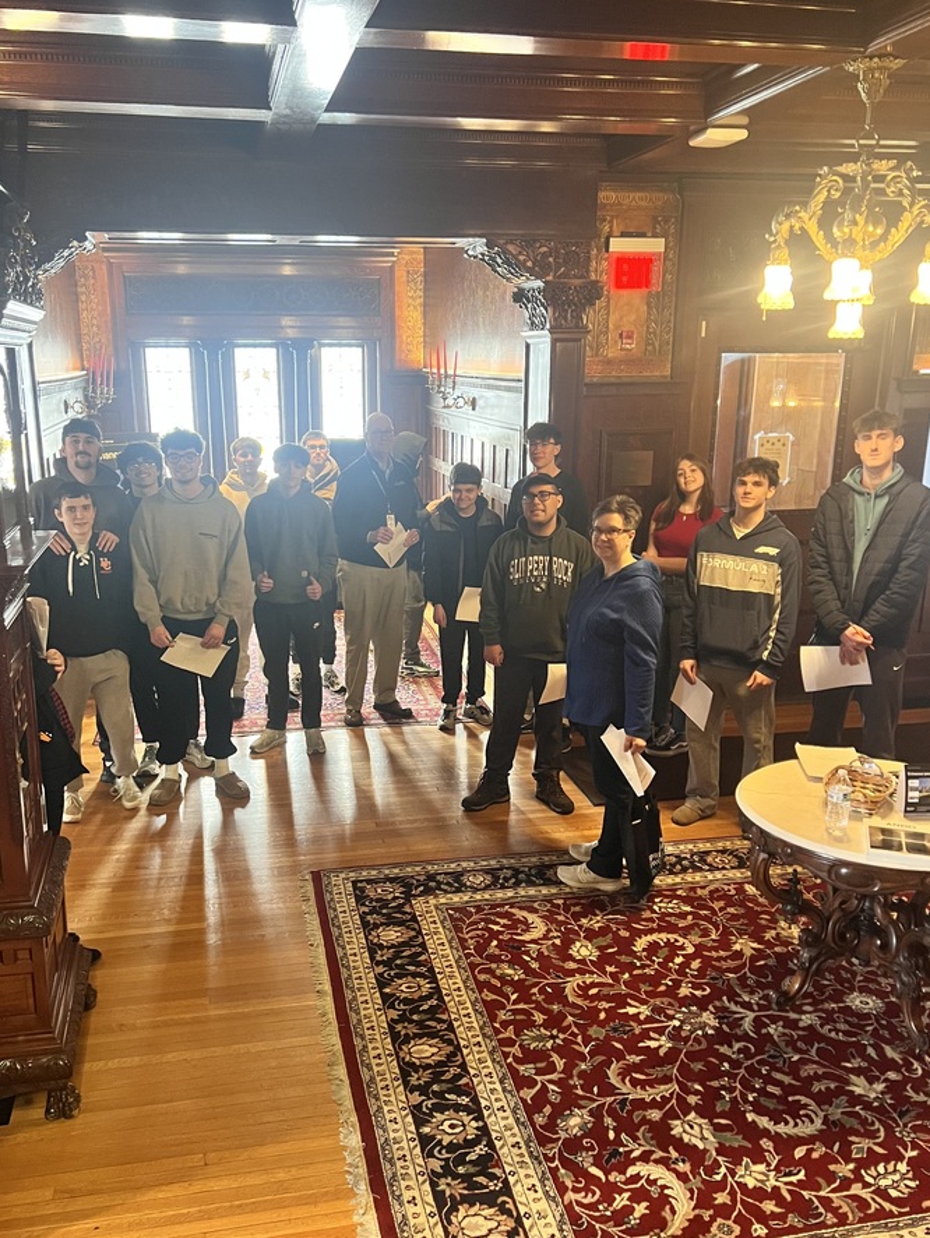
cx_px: 401
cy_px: 655
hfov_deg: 46.7
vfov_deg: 59.9
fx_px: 1074
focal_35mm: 30
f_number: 1.5
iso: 400
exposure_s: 1/60
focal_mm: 5.7
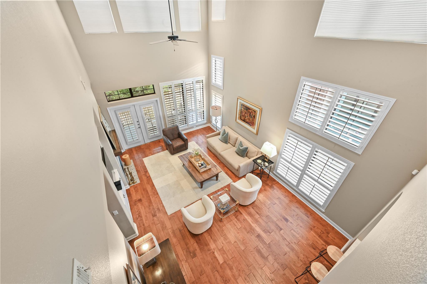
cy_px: 142
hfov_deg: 104.3
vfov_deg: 81.1
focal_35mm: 14
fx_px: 166
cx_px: 214
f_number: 14
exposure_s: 1
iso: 200
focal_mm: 14
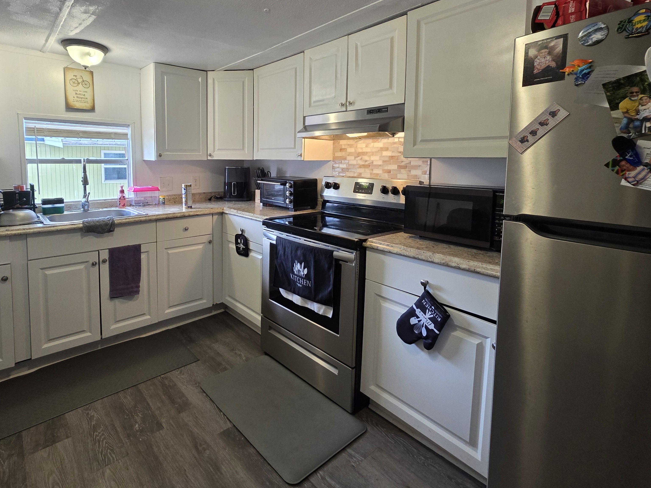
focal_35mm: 17
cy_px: 188
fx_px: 320
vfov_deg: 73.7
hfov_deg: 89.9
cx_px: 261
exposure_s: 1/120
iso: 160
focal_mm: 2.2
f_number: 1.9
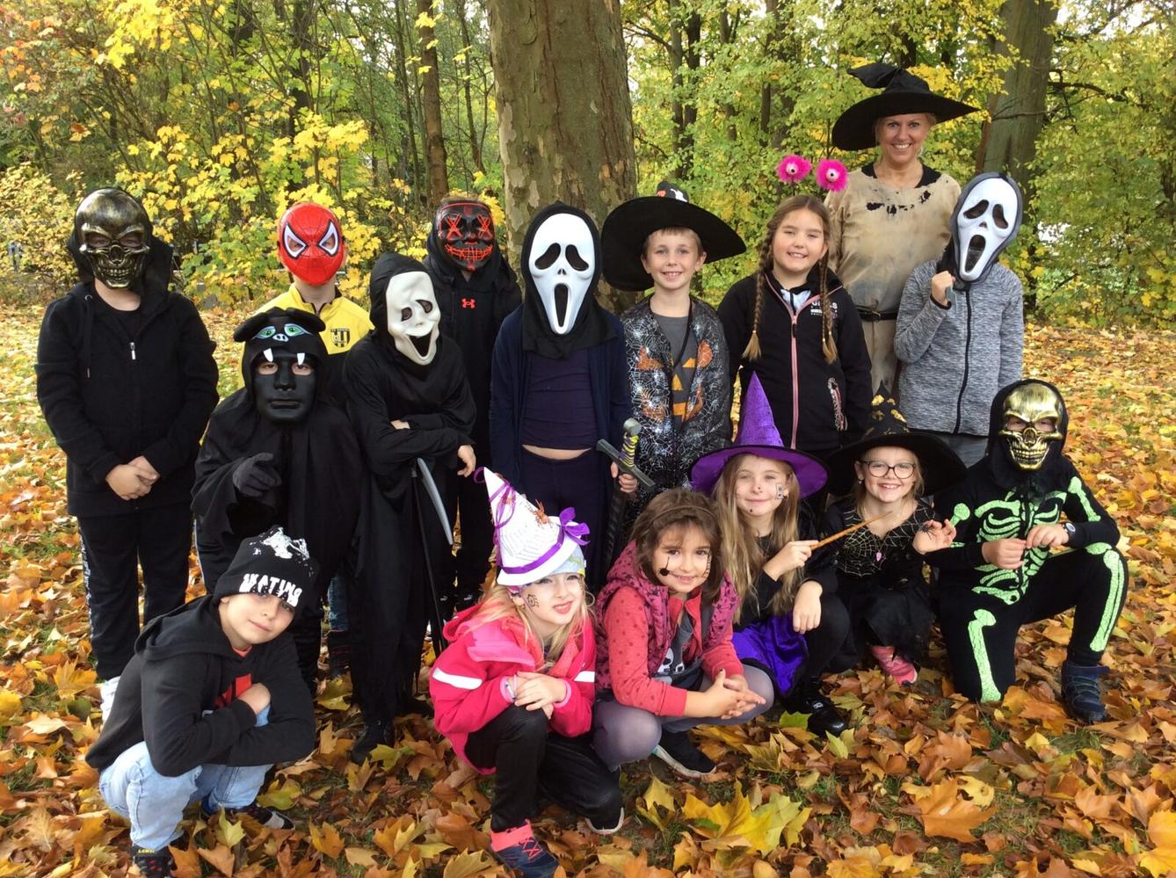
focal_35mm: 32
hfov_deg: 56.9
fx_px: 1085
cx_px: 588
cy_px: 439
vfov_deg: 44.0
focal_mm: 3.3
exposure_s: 1/50
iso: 32
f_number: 2.4
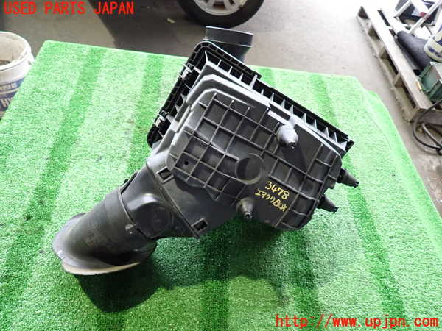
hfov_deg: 69.4
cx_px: 221
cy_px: 166
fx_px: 319
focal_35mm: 25
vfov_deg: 54.9
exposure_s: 1/30
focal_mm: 4.5
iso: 400
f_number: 2
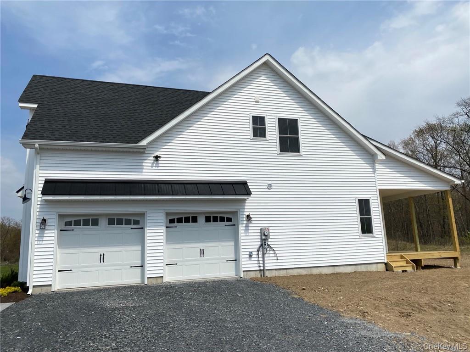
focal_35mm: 26
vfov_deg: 53.0
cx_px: 235
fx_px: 353
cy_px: 176
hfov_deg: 67.3
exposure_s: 1/8197
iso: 32
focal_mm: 4.25
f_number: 1.8
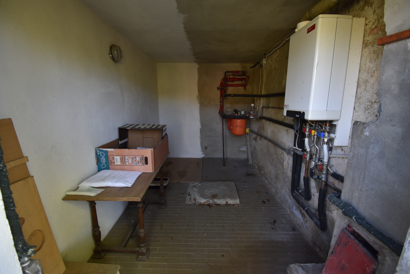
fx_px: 171
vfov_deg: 77.3
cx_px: 205
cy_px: 137
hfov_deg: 100.4
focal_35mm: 15
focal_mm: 10
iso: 640
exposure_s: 1/60
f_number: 4.5
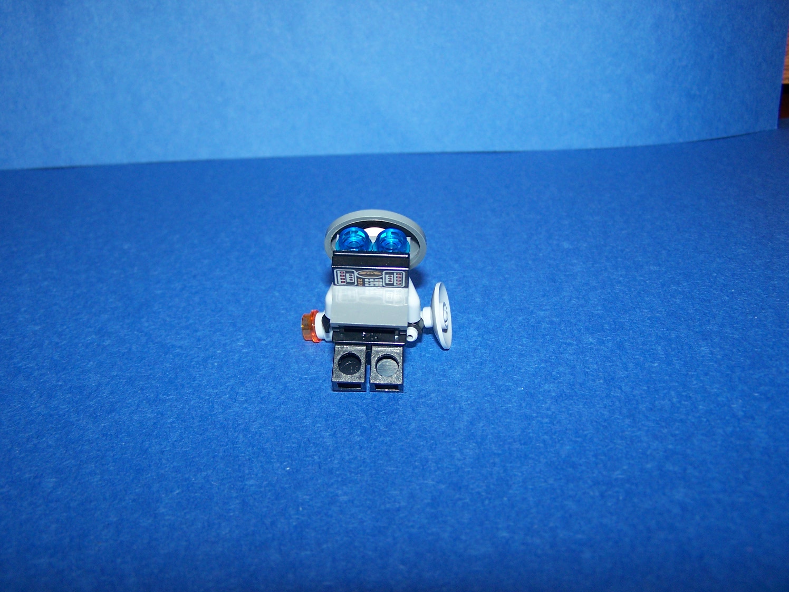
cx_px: 394
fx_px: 866
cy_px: 296
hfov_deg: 49.0
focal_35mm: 38
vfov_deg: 37.7
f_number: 2.8
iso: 80
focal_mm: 6.3
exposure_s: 1/60
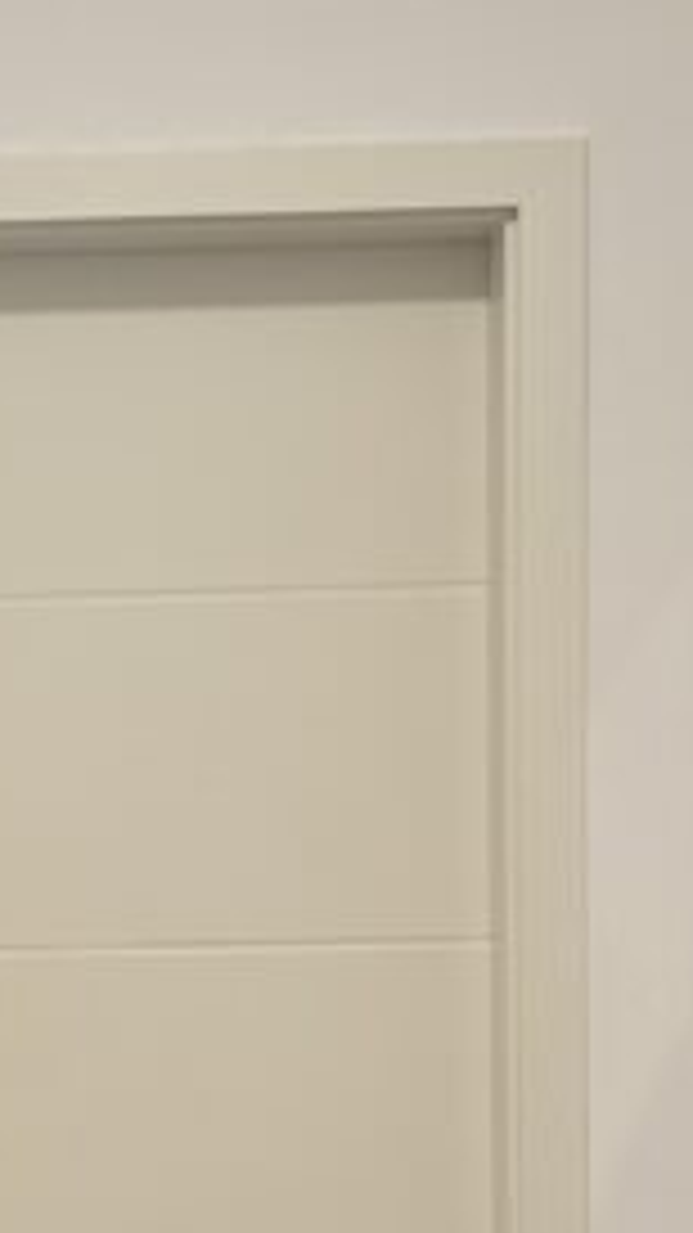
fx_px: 3465
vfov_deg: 20.0
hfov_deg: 11.3
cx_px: -58
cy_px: 981
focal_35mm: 106
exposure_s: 1/50
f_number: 1.6
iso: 160
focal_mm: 5.96
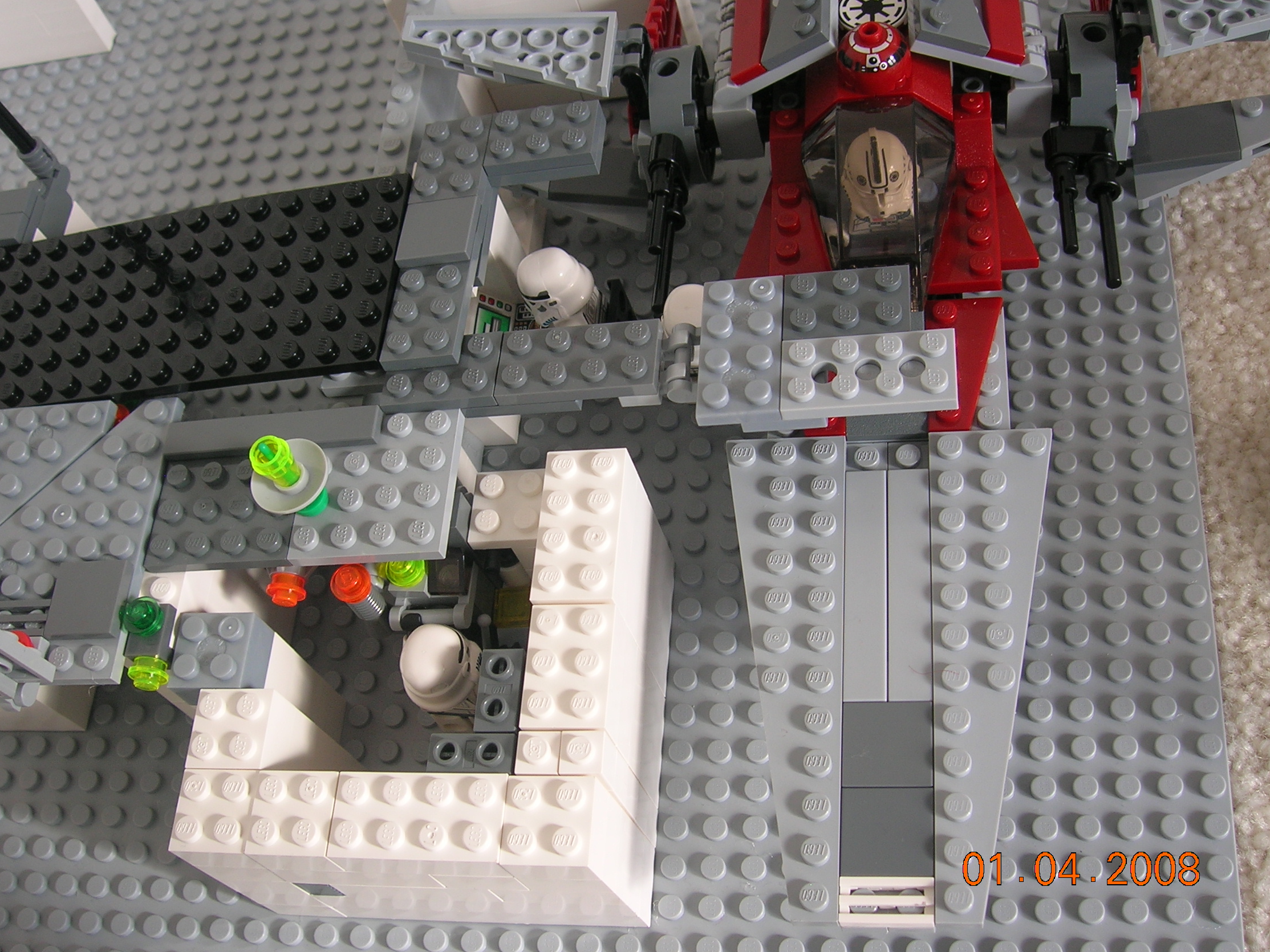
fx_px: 1431
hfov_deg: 47.9
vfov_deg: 36.8
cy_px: 483
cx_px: 640
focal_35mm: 39
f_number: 3
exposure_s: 1/39.3
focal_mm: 6.4
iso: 50
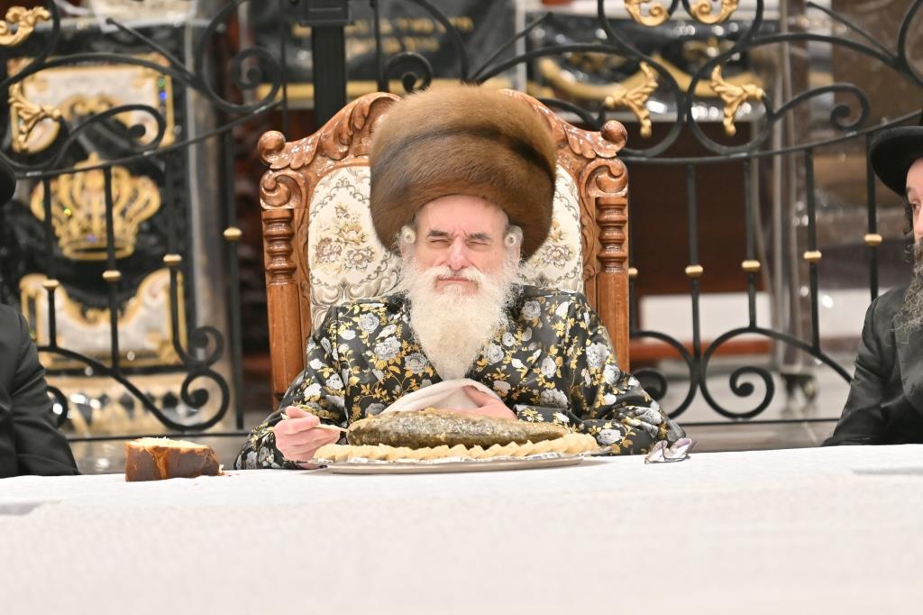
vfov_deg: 4.6
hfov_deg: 6.9
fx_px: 7689
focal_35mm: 300
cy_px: 308
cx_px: 462
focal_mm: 200
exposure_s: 1/320
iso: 250
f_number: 2.8
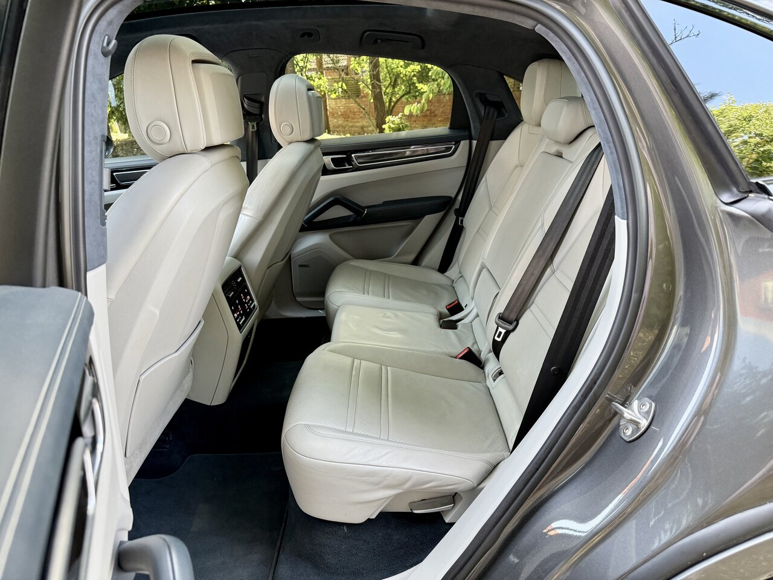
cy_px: 290
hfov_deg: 71.6
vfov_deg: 56.8
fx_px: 536
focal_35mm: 24
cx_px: 386
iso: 200
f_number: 1.78
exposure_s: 1/118
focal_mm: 6.76
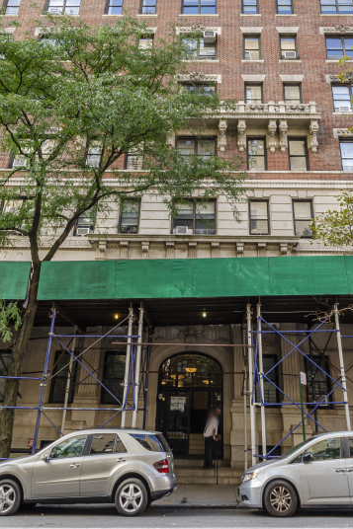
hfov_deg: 41.0
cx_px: 201
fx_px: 471
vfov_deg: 56.7
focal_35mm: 32
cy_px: 154
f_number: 9
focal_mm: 12
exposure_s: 1/40
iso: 400
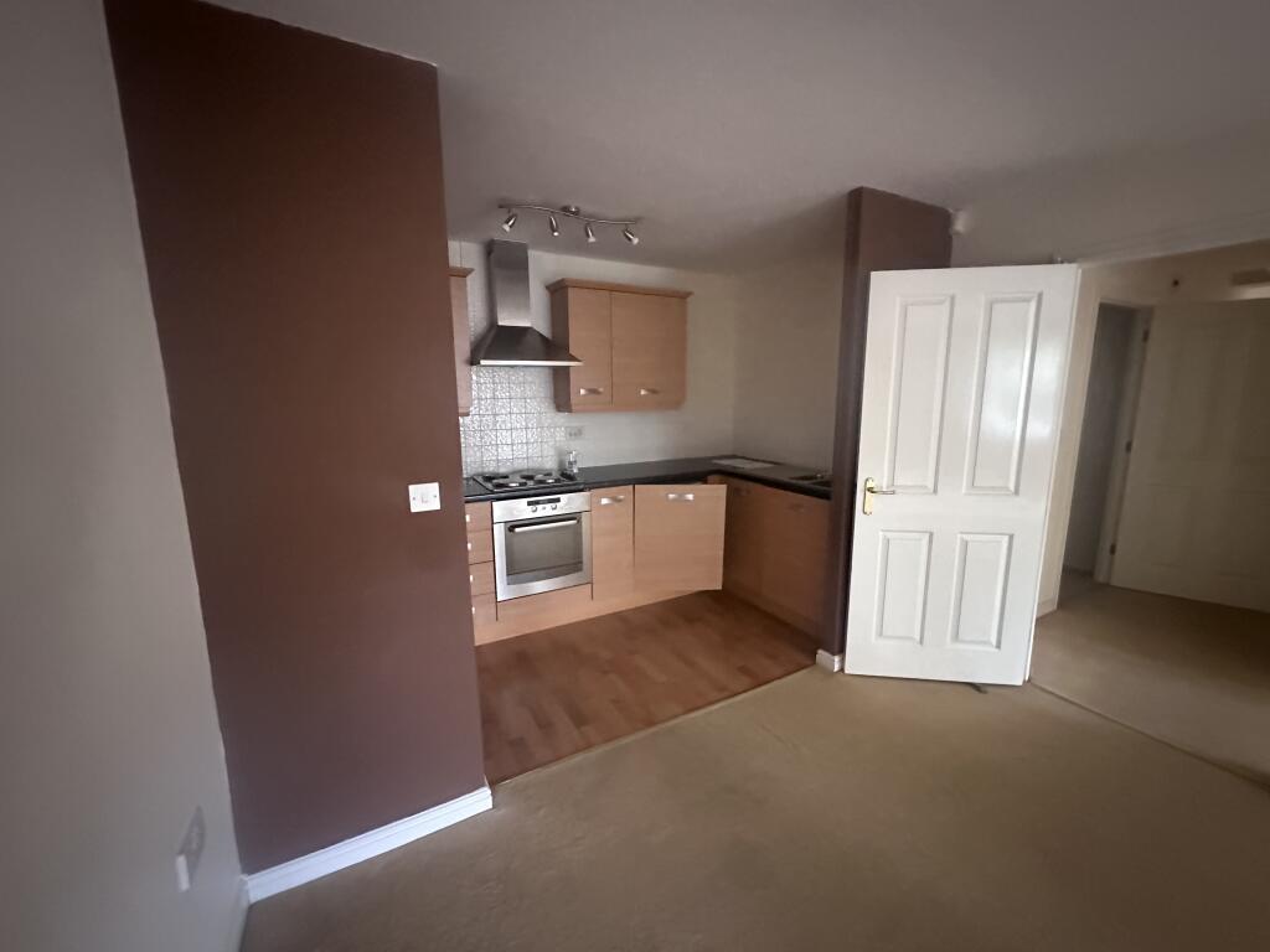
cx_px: 635
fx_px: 514
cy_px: 476
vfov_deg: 85.7
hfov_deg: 102.1
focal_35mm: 14
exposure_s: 1/41
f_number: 2.2
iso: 1250
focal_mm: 2.22
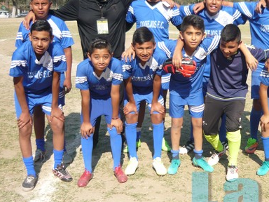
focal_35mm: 55
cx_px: 204
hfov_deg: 34.2
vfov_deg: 26.5
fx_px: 427
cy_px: 88
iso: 100
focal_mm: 5.5
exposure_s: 1/125
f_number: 8
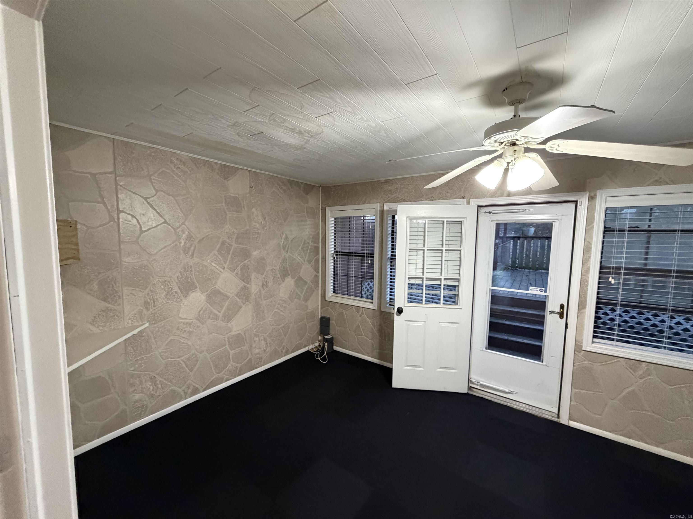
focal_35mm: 14
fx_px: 280
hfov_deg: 102.1
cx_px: 346
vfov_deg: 85.7
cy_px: 260
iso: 640
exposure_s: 1/60
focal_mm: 2.22
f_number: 2.2
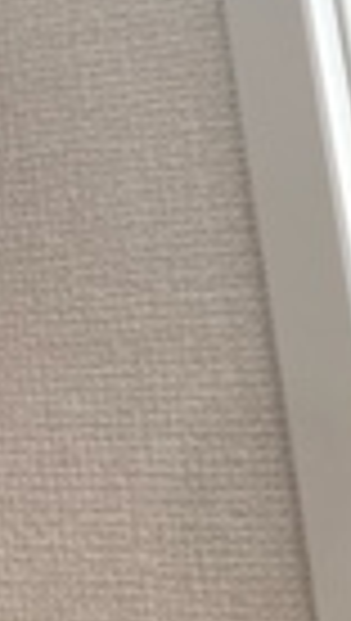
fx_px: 2324
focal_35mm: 141
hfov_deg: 7.1
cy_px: -284
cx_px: -914
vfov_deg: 14.3
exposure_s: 1/99
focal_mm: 3.99
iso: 40
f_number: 1.8
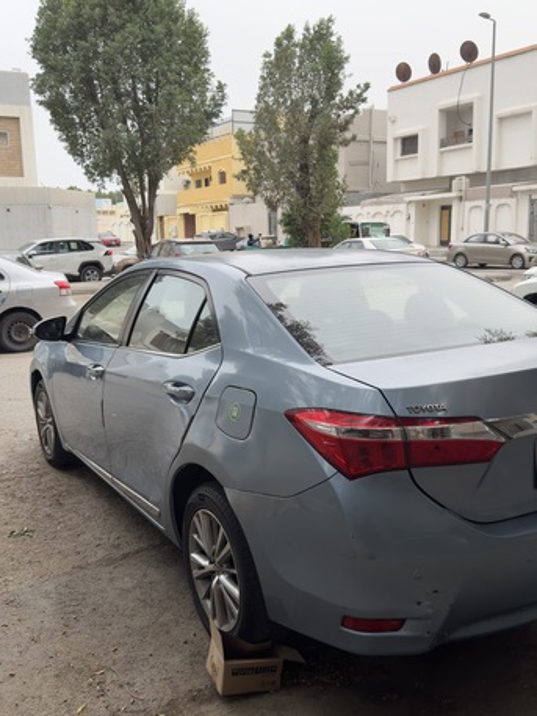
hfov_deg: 40.7
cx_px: 268
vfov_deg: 52.6
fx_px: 724
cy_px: 358
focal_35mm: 35
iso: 100
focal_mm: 6.76
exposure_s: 1/785
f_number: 1.78
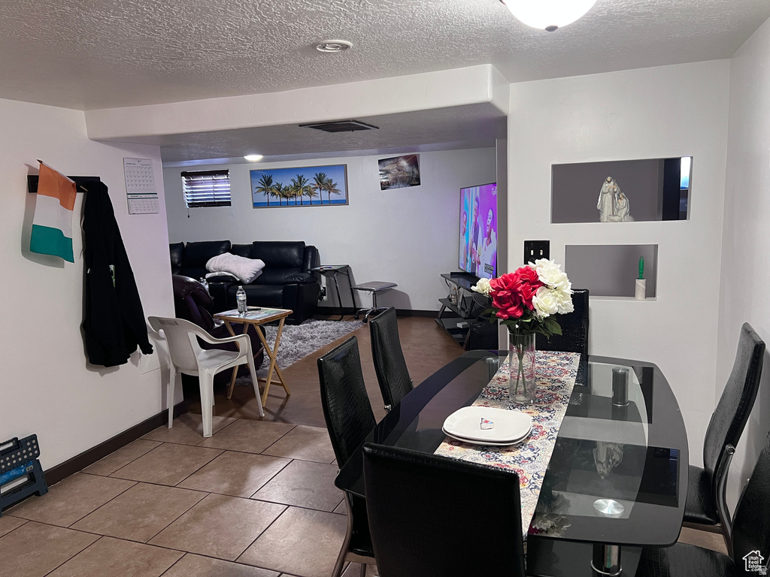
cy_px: 288
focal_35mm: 26
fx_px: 578
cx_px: 385
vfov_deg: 53.1
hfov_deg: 67.3
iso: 250
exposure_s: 1/60
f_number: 1.5
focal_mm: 5.7
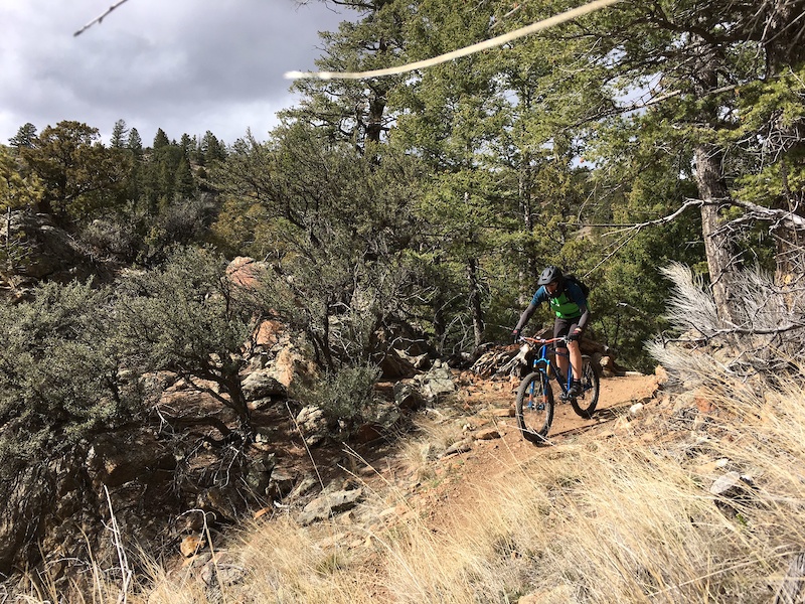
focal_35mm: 29
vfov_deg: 48.2
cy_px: 302
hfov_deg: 61.7
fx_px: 674
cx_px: 402
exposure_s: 1/884
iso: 25
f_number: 2.2
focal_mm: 4.15
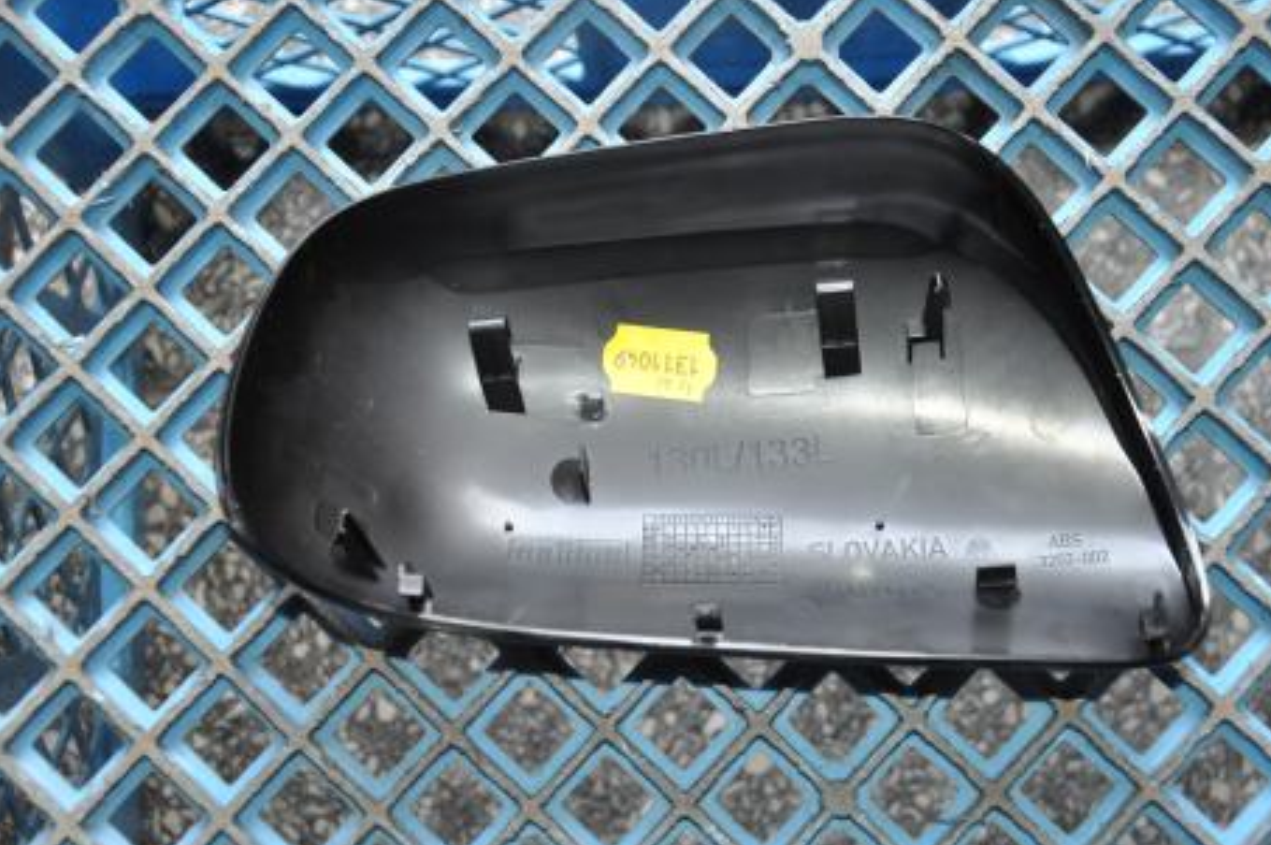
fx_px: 1869
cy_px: 435
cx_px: 671
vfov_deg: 25.5
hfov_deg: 37.5
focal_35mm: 53
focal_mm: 32
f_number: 4.2
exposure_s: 1/60
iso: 800
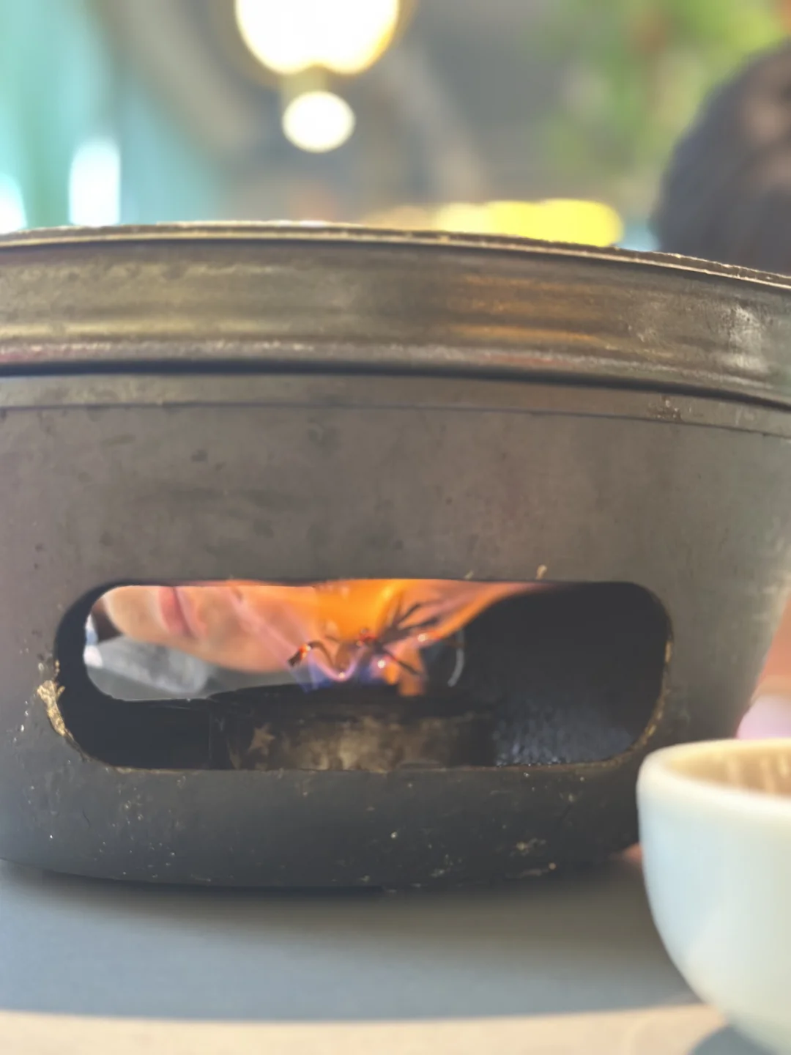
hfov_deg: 30.3
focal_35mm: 48
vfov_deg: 39.7
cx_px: 396
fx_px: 1462
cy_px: 528
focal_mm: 6.86
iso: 320
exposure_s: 1/33
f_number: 1.78
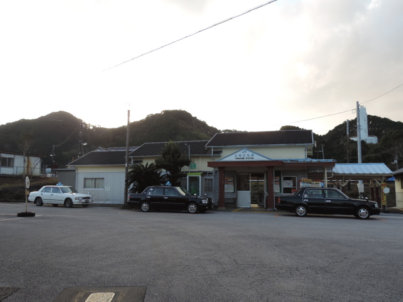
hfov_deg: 60.0
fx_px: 349
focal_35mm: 30
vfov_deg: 46.8
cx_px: 202
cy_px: 151
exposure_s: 1/200
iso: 80
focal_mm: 5.3
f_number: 3.1
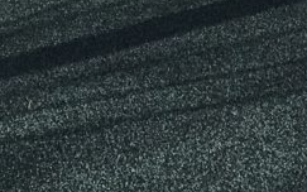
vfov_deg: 6.0
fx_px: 1624
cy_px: -480
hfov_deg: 10.8
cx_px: 243
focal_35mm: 194
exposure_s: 1/1637
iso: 25
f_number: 2.2
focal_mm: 4.15
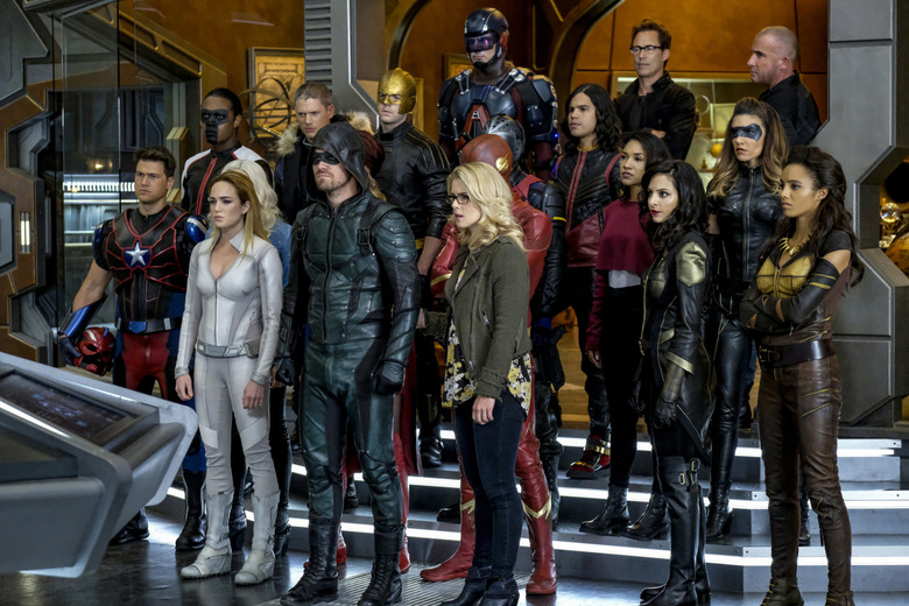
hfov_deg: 27.0
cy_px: 303
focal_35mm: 75
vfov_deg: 18.2
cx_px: 454
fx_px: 1894
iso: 5000
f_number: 2.8
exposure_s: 1/60
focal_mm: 50
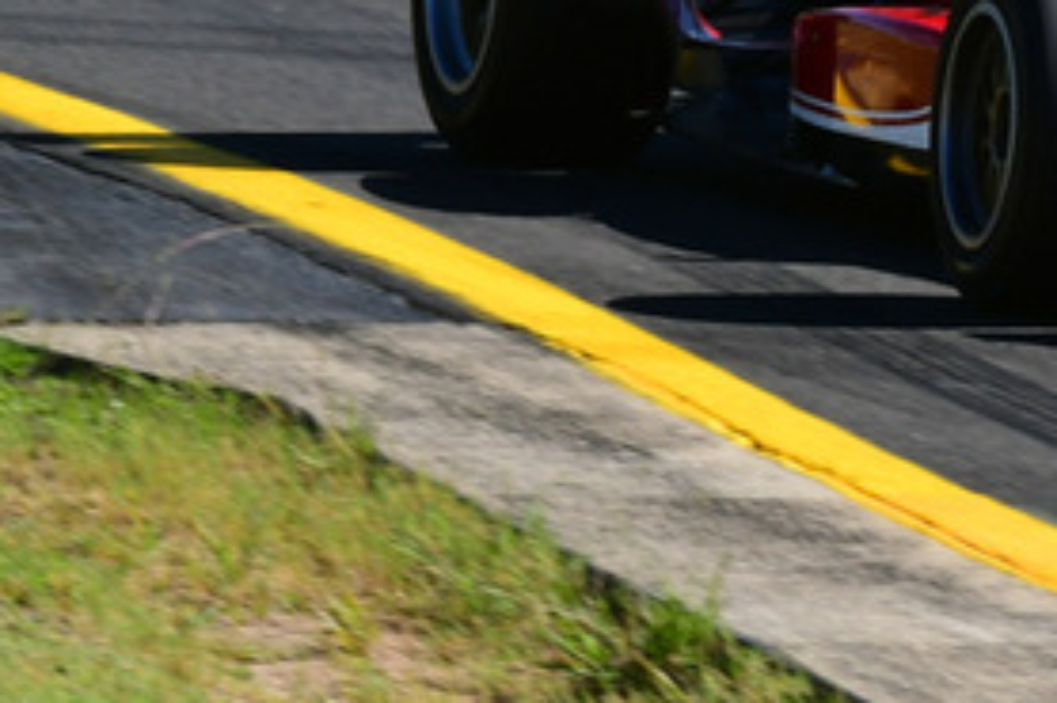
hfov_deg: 1.3
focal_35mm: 1598
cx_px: 1270
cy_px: 34
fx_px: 46889
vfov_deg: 0.9
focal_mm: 370
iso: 400
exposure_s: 1/500
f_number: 11
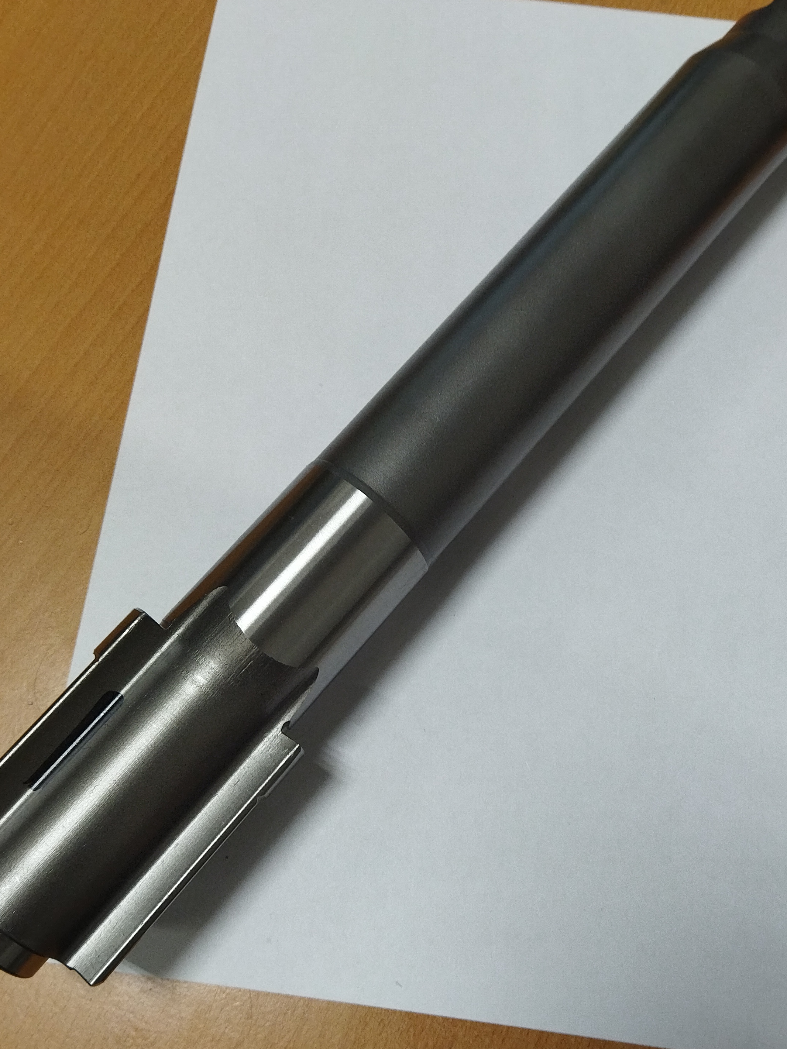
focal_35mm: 38
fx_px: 1152
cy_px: 591
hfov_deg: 37.6
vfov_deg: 48.9
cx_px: 452
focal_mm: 4.71
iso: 156
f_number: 1.79
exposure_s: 1/50
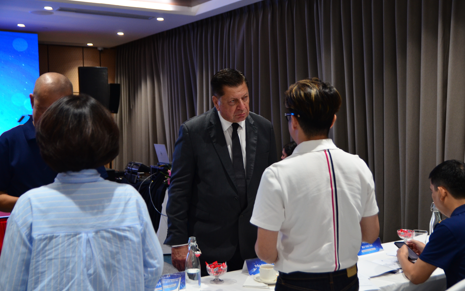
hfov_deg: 44.8
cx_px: 233
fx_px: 564
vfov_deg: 28.9
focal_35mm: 45
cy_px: 143
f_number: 2.8
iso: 800
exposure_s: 1/160
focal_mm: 29
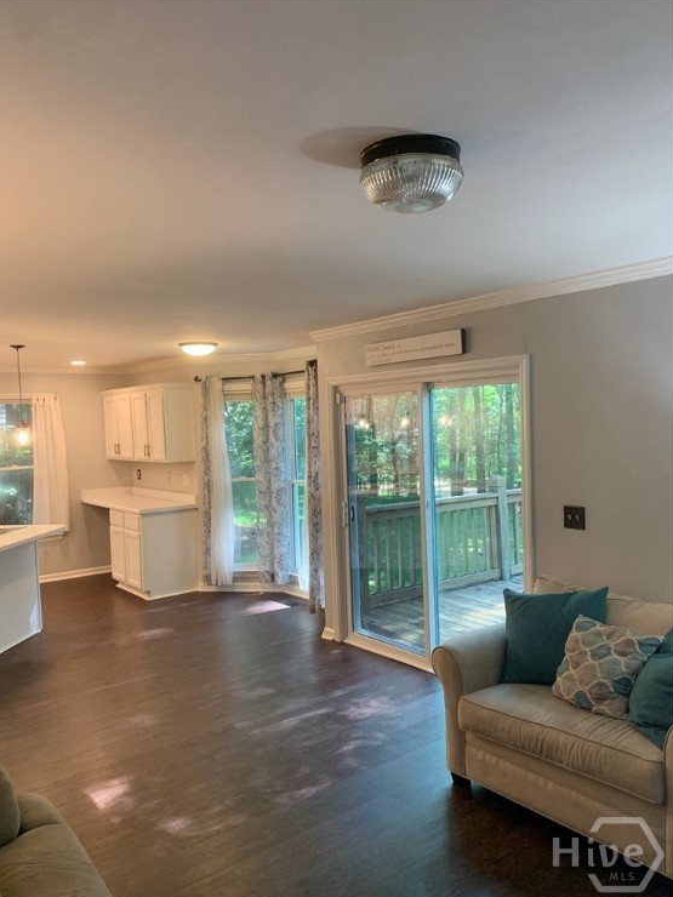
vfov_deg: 65.3
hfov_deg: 51.3
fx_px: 700
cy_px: 459
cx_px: 329
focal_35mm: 27
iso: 125
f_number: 1.8
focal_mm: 4.25
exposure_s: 1/60
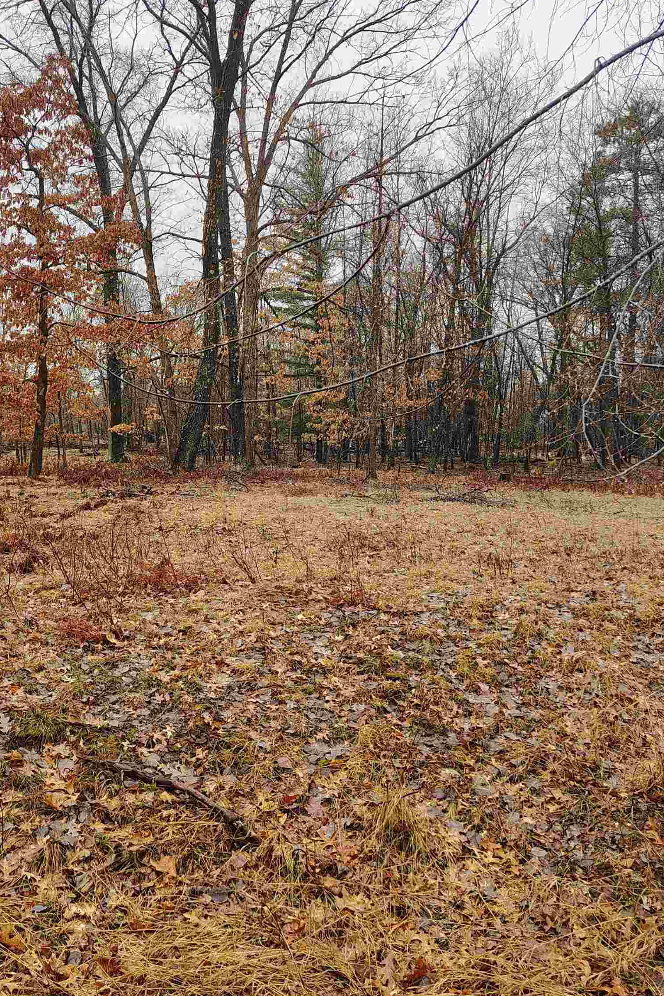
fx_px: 941
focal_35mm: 34
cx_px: 241
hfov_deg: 38.6
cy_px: 505
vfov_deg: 55.8
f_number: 1.8
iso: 119
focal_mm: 5.56
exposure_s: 1/200
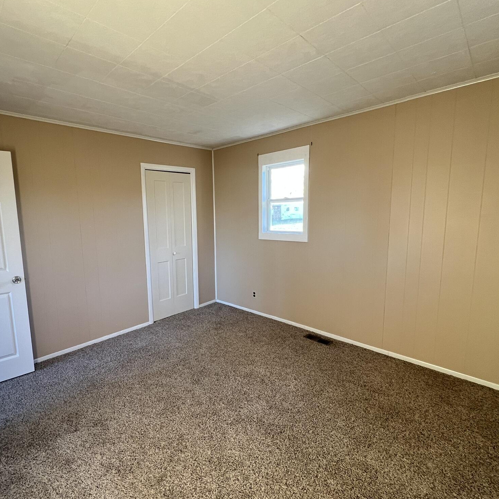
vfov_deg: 87.4
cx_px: 209
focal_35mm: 16
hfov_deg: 86.7
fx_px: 261
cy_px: 251
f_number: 1.8
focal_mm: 1.57
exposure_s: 1/68
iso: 250
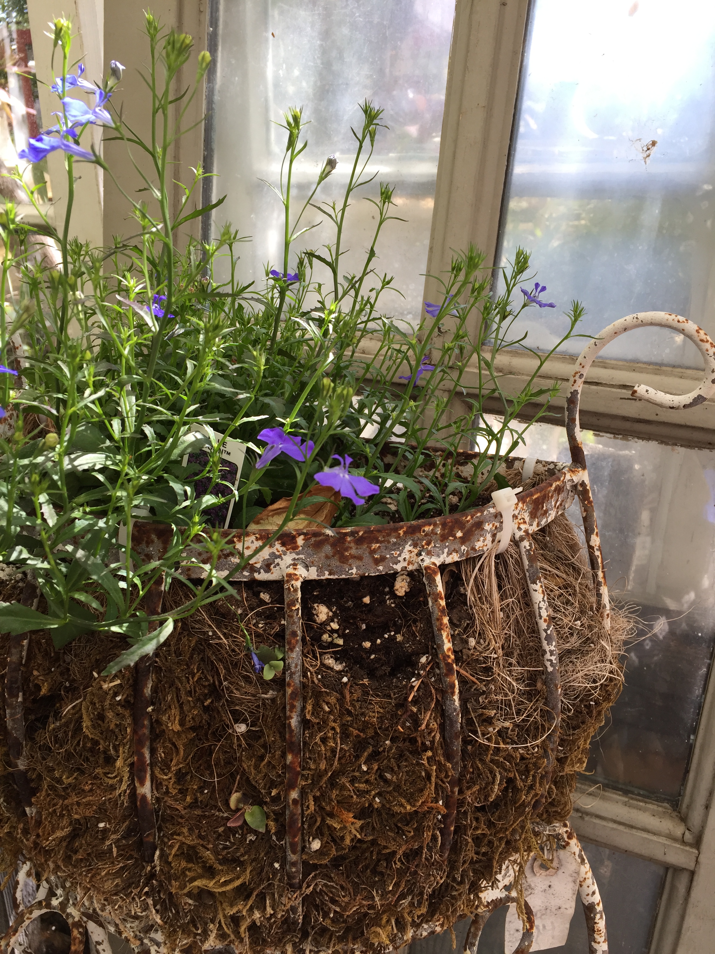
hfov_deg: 48.2
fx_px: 799
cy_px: 477
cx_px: 358
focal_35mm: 29
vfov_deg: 61.7
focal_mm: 4.15
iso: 32
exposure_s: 1/126
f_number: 2.2
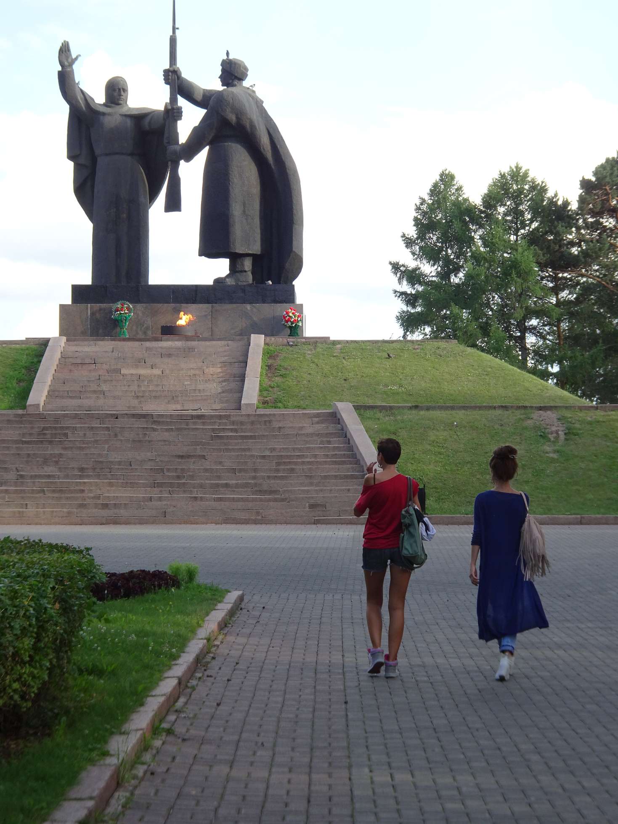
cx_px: 309
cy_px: 412
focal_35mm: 93
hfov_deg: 15.9
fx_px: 2213
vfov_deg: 21.1
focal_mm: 15.92
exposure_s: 1/100
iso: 80
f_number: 5
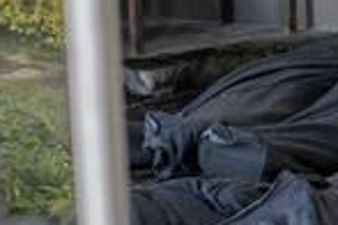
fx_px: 1455
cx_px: 727
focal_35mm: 155
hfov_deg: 11.6
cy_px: -38
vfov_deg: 8.8
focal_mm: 35
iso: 400
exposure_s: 1/80
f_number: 3.2
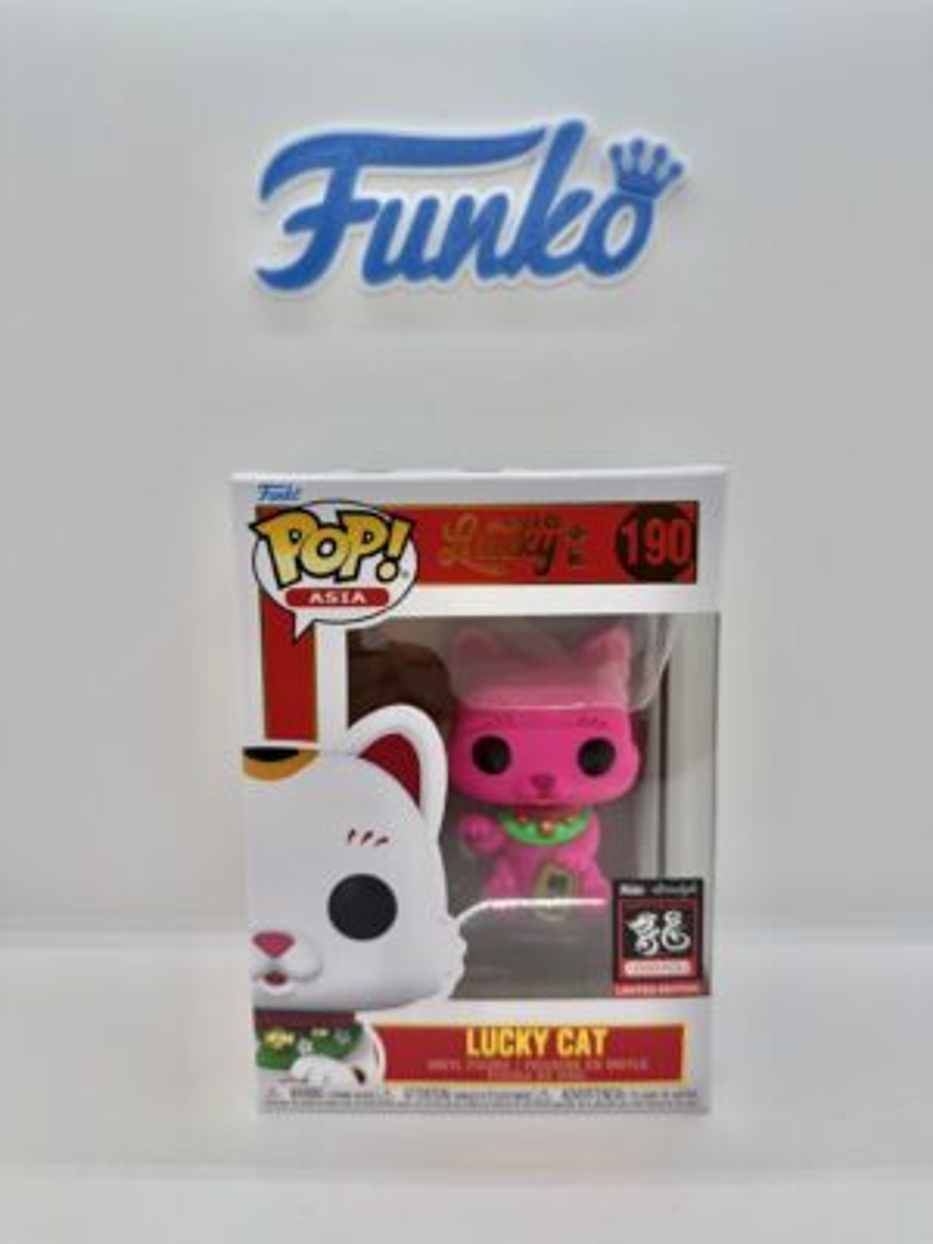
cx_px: 466
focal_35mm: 24
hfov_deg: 56.8
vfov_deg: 71.6
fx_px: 862
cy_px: 622
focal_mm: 6.76
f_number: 1.78
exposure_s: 1/284
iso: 64
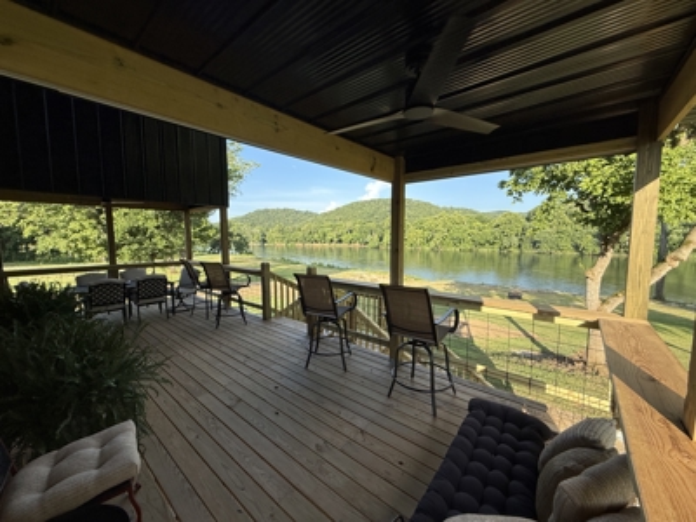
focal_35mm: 14
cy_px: 261
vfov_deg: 85.7
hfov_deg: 102.1
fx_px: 281
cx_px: 348
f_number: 2.2
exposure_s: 1/686
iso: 64
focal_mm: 2.22
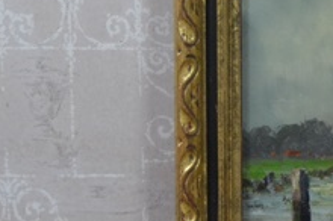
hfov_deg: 7.9
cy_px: 95
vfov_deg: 5.6
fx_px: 2272
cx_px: 717
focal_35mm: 246
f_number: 5
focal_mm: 36
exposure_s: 1/60
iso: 800
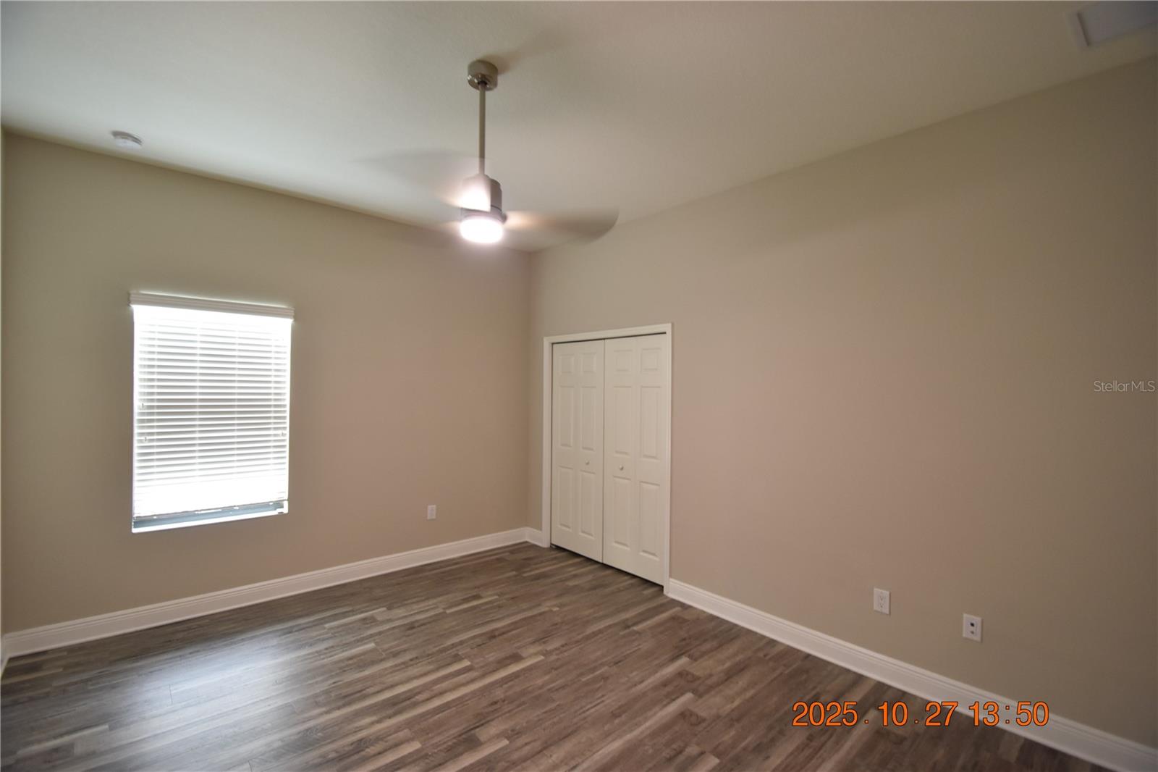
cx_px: 579
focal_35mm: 15
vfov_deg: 77.3
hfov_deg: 100.4
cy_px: 386
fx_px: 482
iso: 800
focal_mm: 10
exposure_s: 1/15
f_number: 3.5
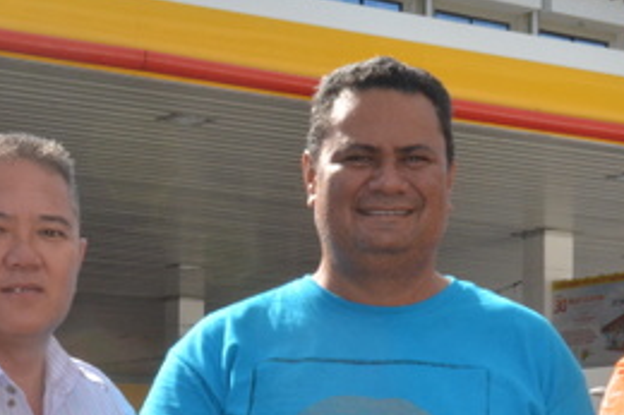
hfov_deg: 15.8
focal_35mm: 129
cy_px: 486
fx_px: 2239
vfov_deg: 10.4
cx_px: 413
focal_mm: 35
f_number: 29
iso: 1000
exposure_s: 1/200
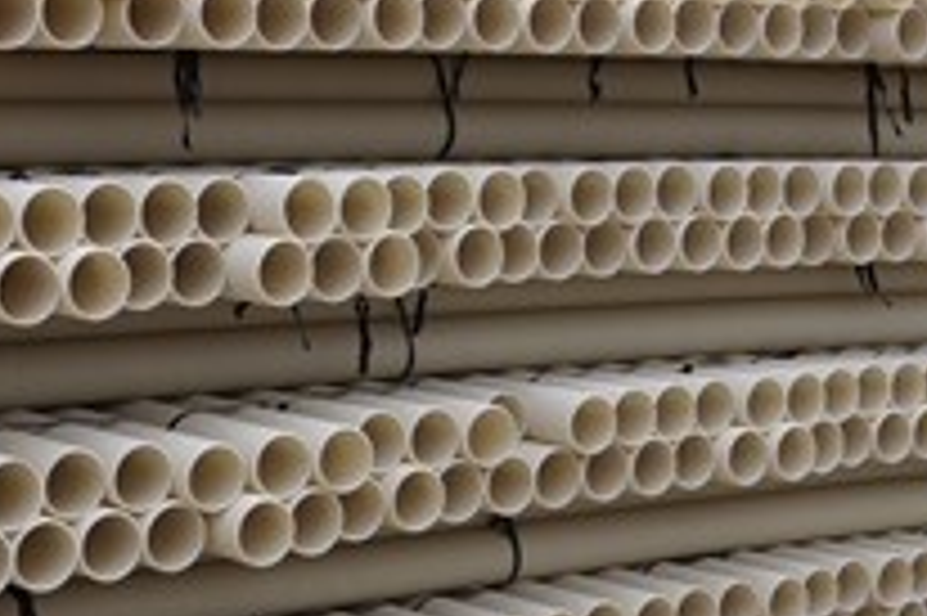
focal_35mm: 96
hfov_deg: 21.1
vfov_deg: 14.1
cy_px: 88
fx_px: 2470
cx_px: 648
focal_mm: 24
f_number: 7.1
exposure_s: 1/200
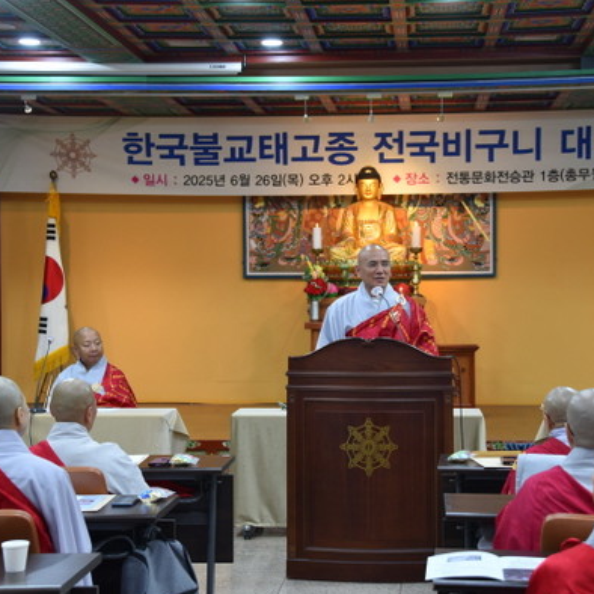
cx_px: 333
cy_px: 300
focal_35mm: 75
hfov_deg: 23.0
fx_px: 1456
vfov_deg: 23.1
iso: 1000
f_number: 4.5
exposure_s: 1/60
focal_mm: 58
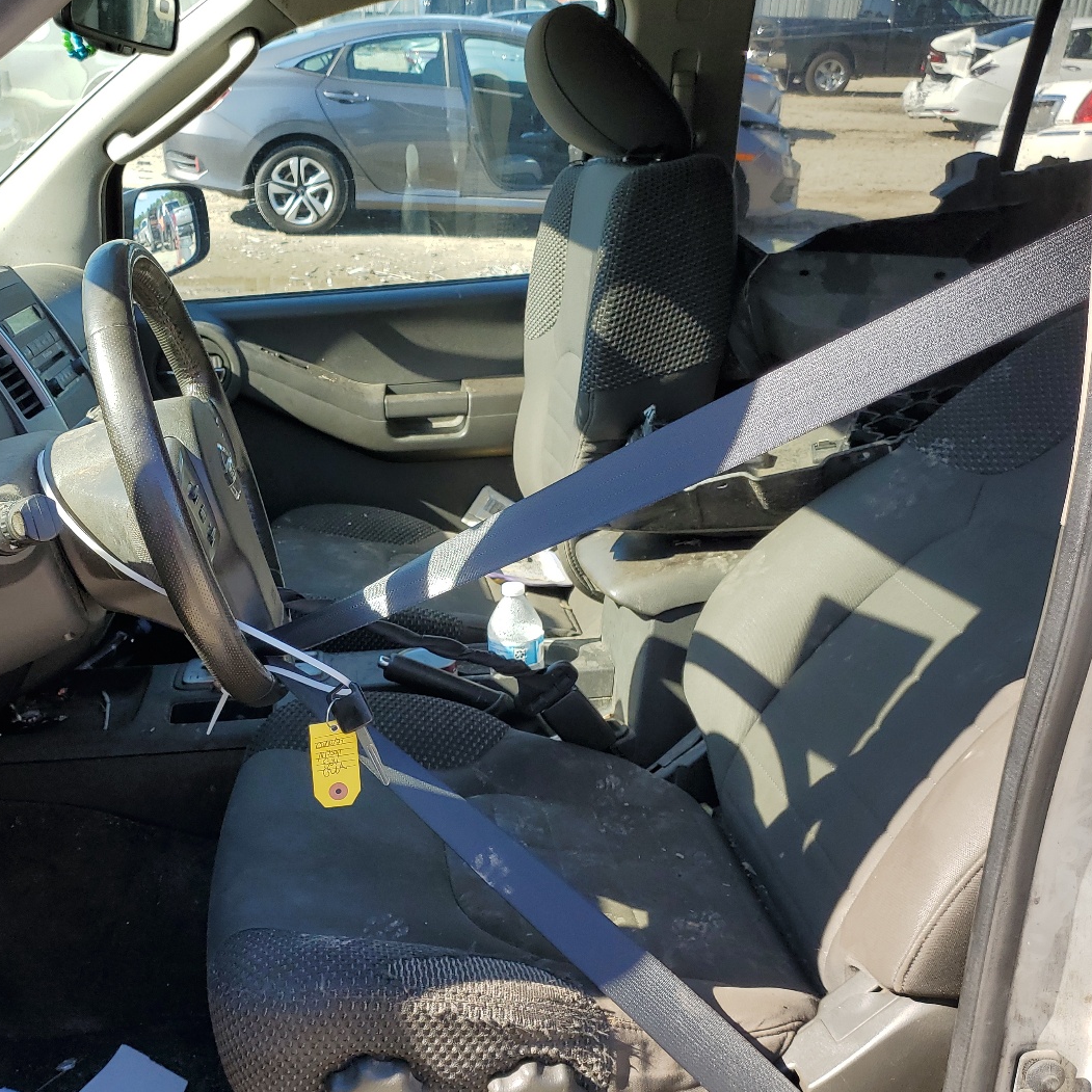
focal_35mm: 35
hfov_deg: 46.7
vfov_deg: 47.2
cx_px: 390
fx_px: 1249
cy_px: 568
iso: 50
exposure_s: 1/667
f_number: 1.5
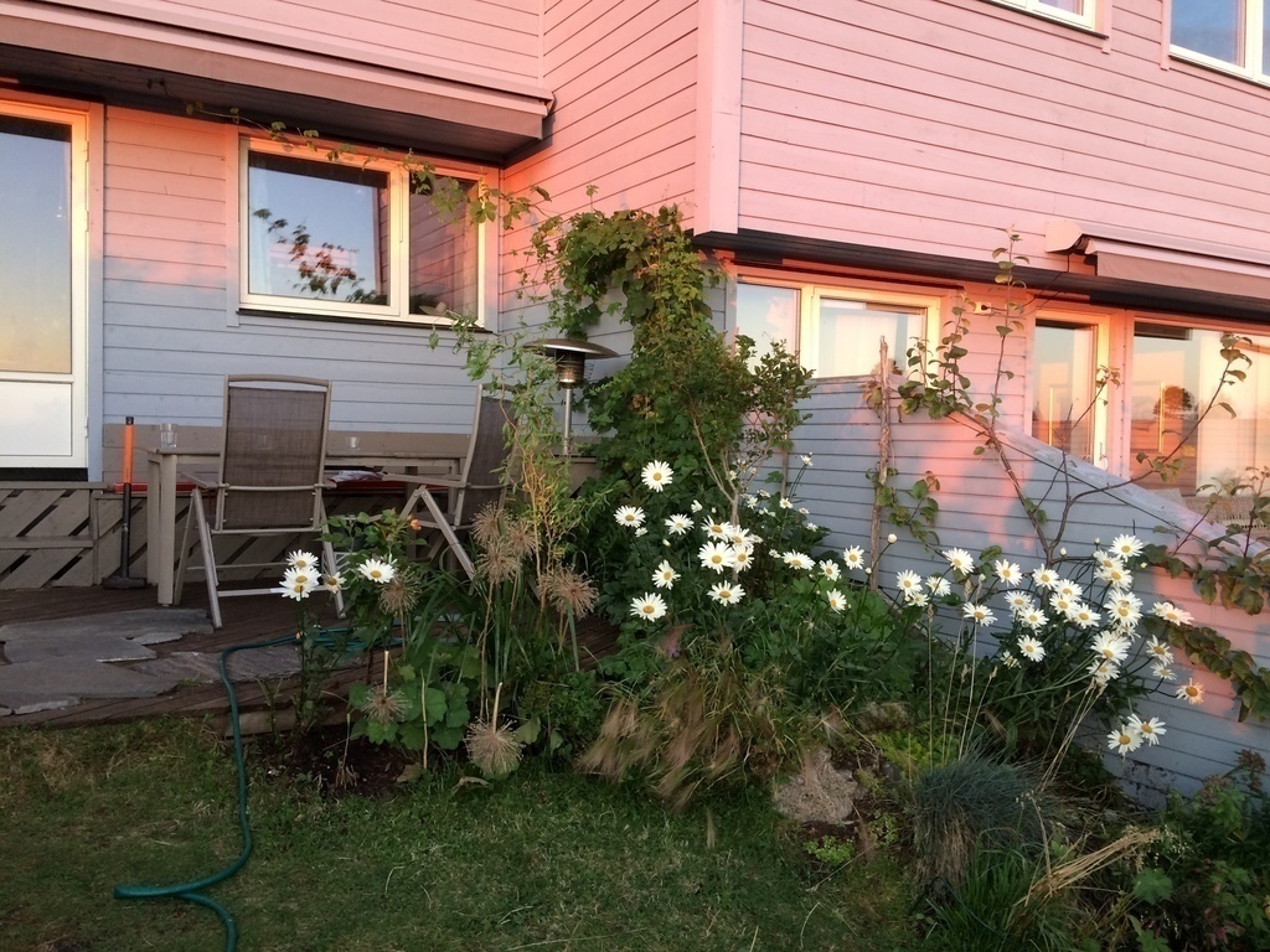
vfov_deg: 48.2
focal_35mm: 29
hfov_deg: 61.7
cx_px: 635
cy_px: 476
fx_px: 1064
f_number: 2.2
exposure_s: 1/33
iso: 50
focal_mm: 4.15
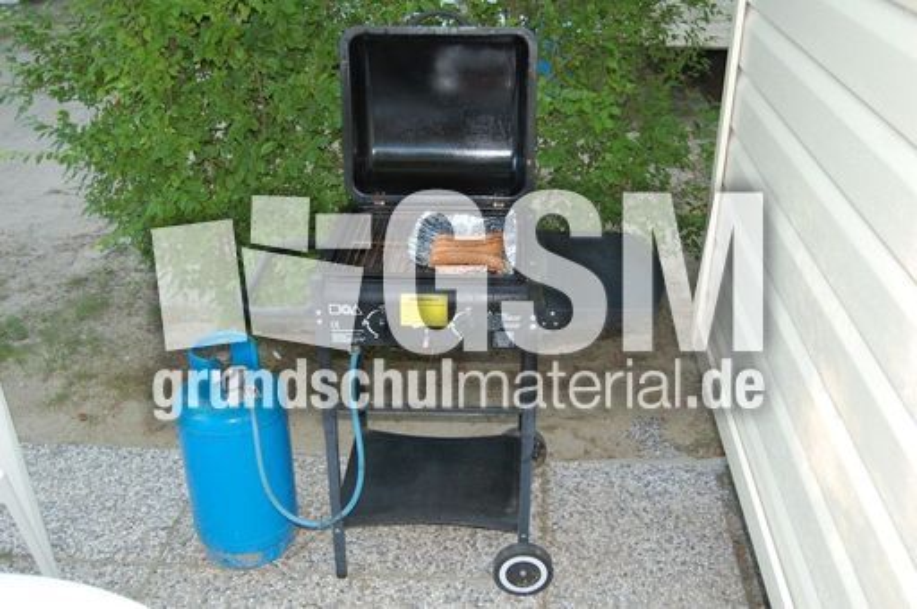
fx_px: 916
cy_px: 304
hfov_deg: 53.2
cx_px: 458
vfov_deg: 36.8
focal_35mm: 36
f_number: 4
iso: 400
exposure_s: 1/60
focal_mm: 24
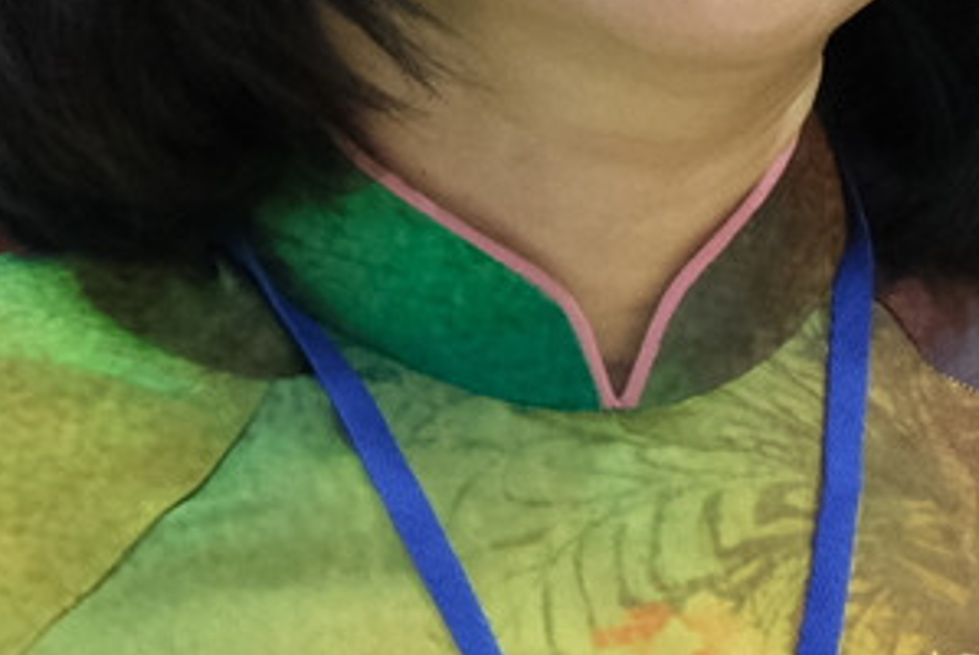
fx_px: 8030
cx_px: 2652
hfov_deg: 6.5
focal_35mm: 295
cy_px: 318
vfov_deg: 4.7
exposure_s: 1/80
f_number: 4
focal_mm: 30.8
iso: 2500
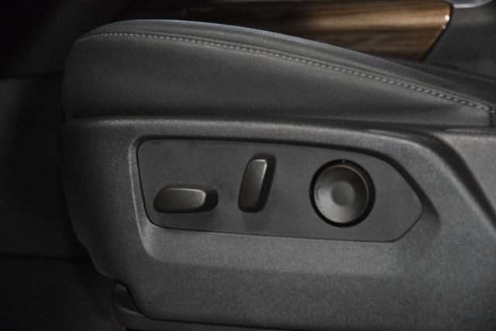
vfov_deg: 13.0
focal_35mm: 105
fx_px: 1447
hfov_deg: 19.5
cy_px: 166
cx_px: 248
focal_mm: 70
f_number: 4.5
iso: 3200
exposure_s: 1/125
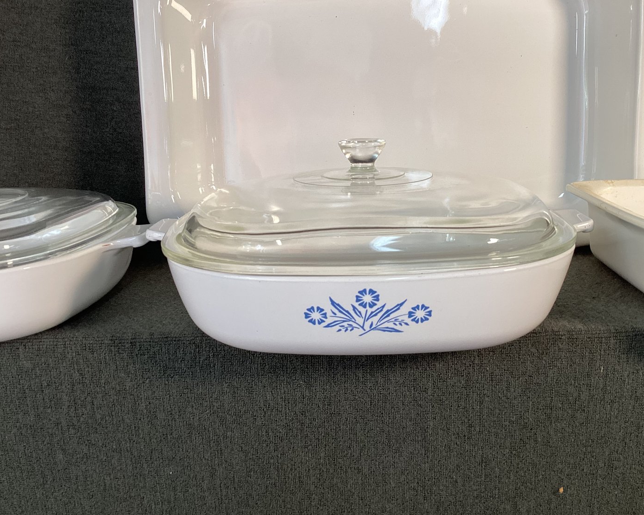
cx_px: 342
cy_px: 255
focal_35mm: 33
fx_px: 629
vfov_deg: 44.6
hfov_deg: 54.2
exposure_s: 1/60
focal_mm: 3.3
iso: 64
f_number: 2.4
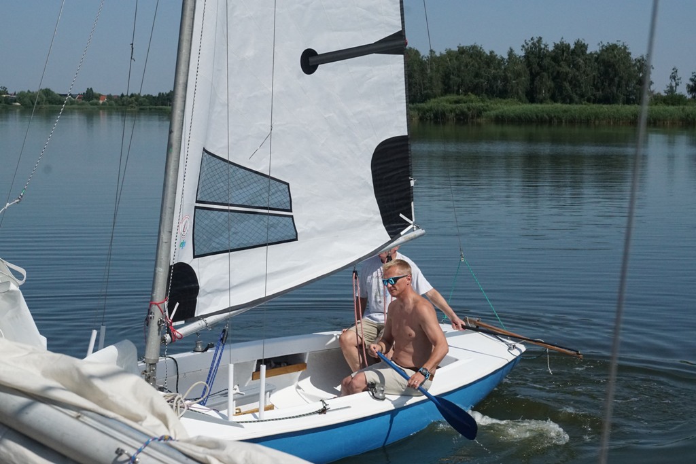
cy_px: 232
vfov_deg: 18.2
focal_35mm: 75
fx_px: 1450
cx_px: 348
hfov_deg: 27.0
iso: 1600
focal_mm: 50
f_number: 11
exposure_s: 1/4000
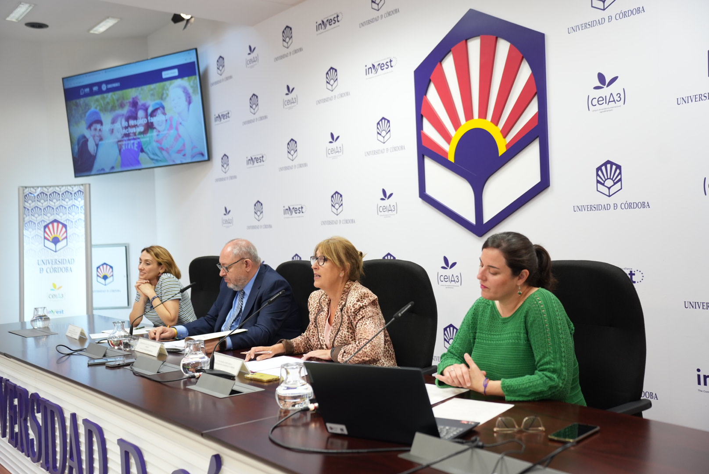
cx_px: 354
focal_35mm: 37
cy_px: 237
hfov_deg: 51.9
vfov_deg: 36.0
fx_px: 729
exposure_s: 1/250
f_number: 2.8
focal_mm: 37
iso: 1250
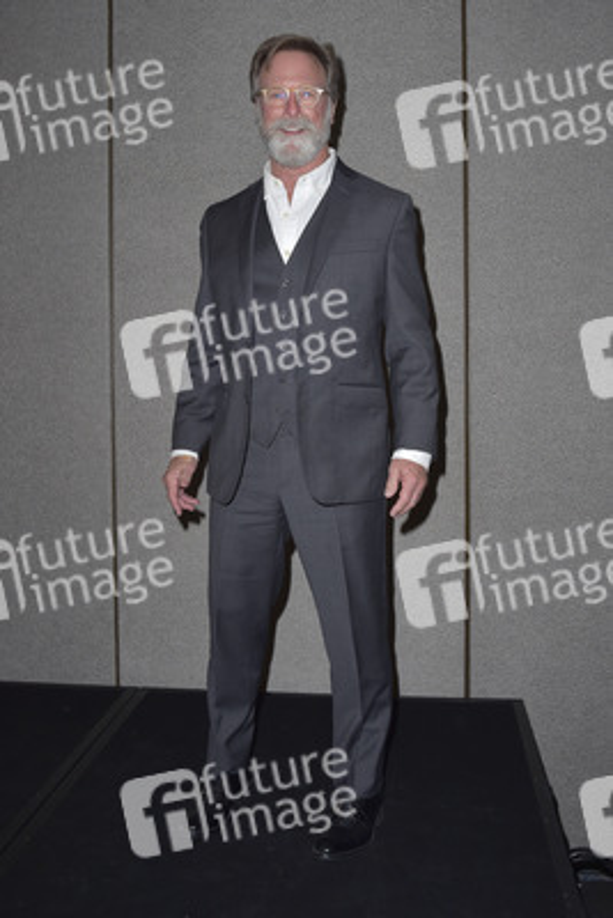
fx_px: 817
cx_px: 306
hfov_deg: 41.1
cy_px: 459
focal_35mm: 32
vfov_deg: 58.7
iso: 500
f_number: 6.3
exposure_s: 1/250
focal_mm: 32
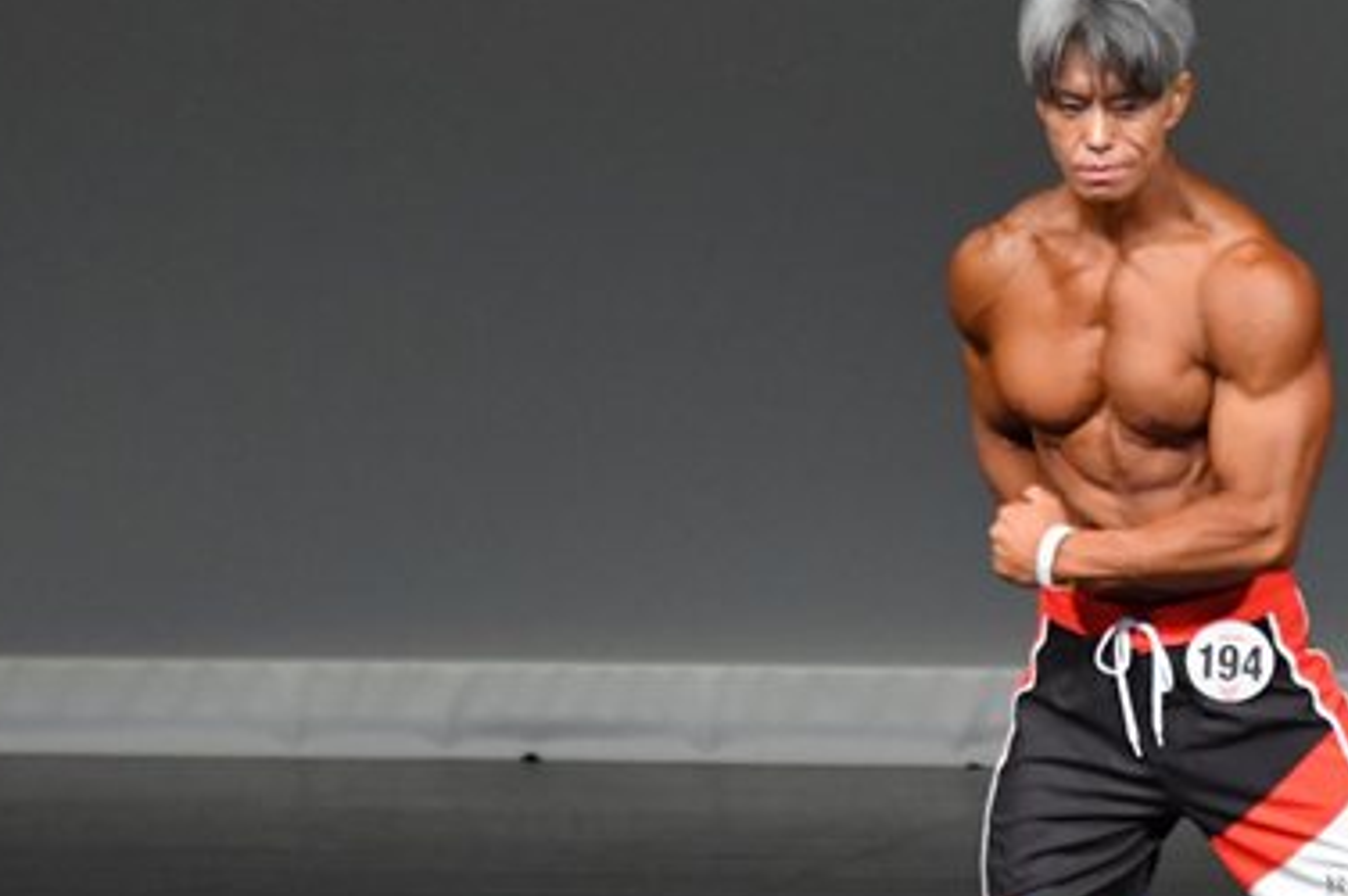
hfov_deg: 3.2
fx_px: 24317
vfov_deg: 2.1
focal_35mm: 650
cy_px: 556
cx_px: 1278
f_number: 5.6
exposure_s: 1/400
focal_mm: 210
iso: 4000
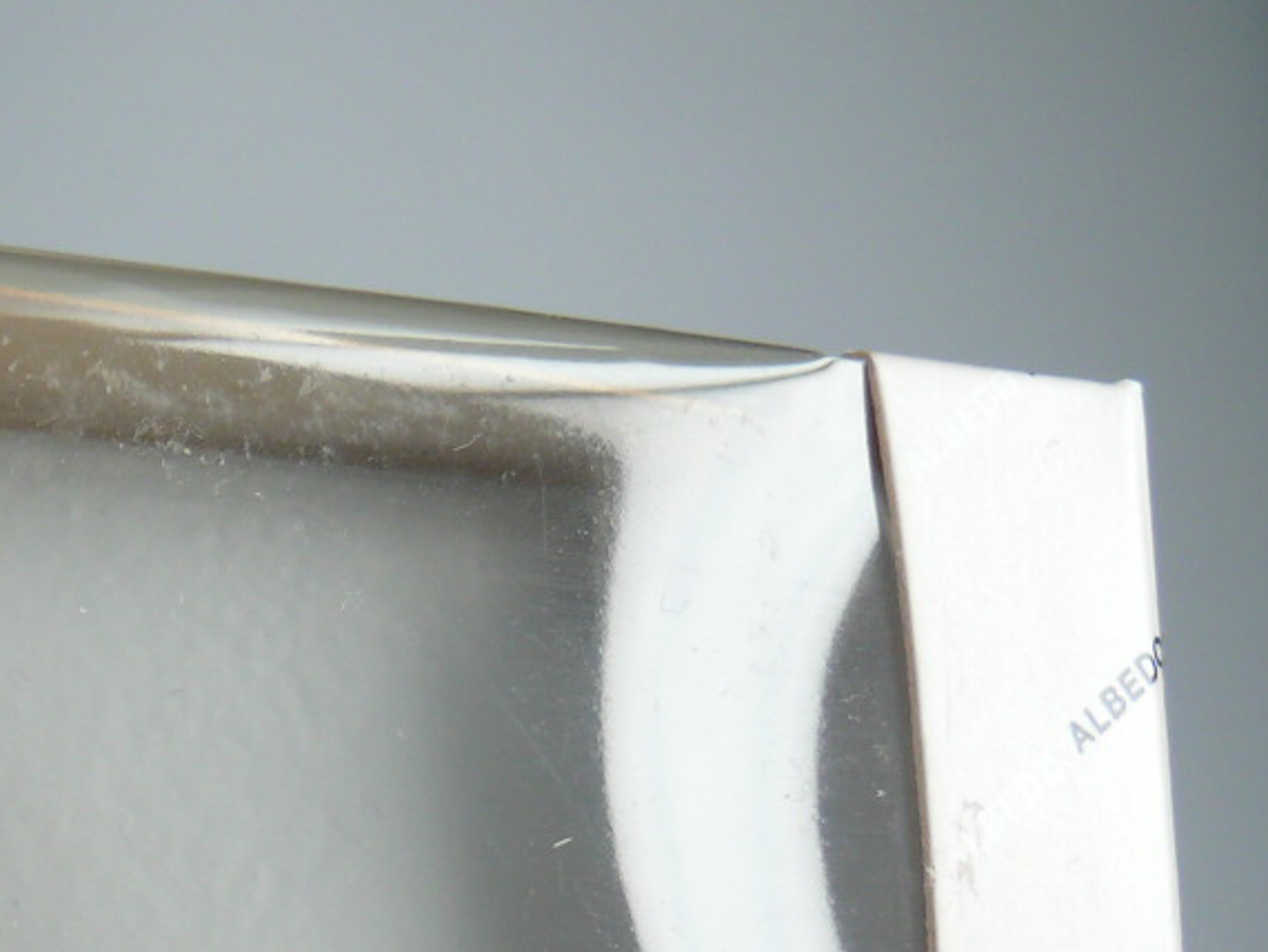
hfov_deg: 18.6
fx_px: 3592
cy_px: 1163
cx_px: -380
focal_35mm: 98
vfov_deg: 14.6
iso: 100
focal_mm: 7.4
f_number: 3.2
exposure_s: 1/100
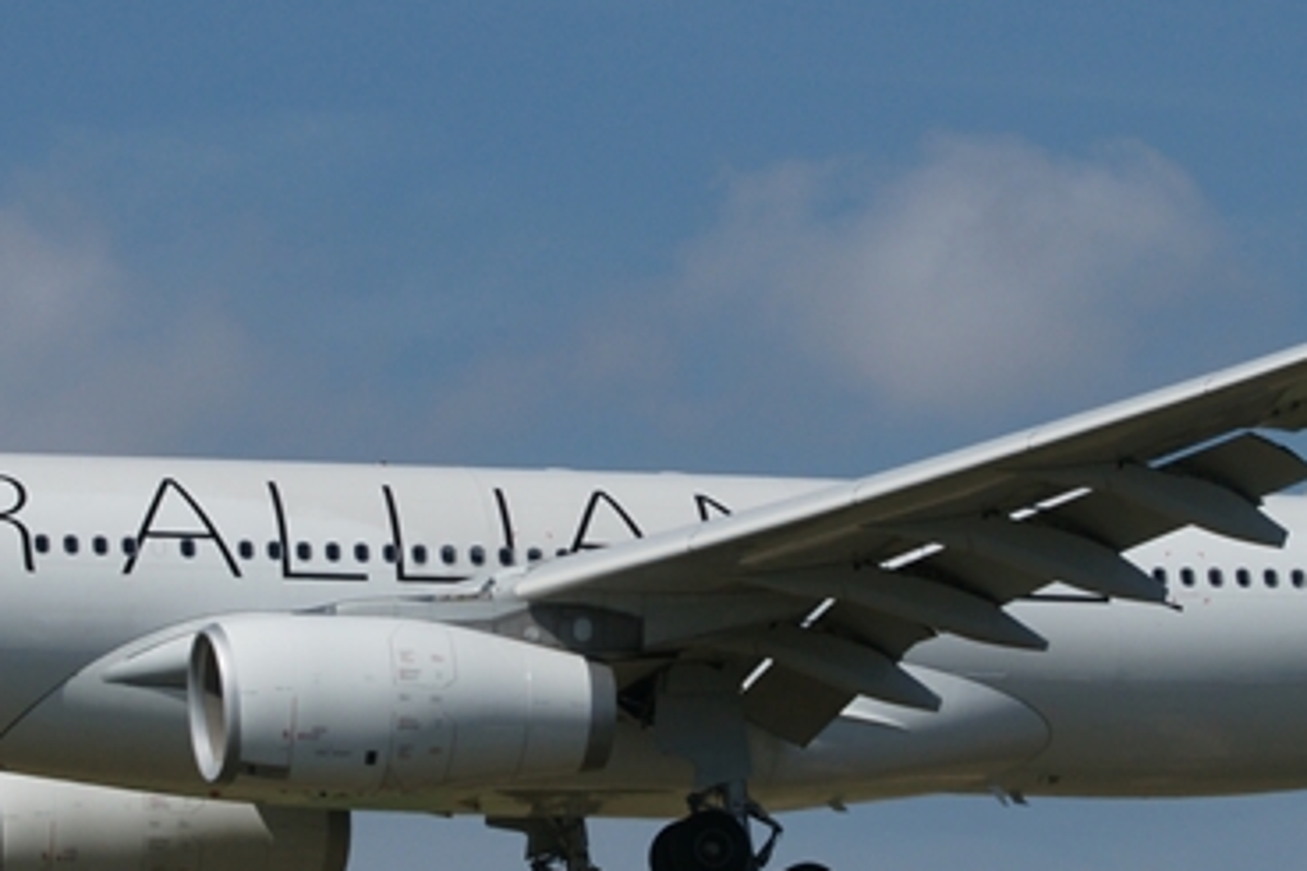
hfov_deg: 6.8
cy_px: 554
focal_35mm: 305
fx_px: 11072
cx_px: 701
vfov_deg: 4.5
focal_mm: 110
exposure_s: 1/640
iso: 200
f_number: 13
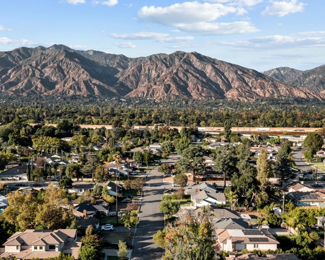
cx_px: 157
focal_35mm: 37
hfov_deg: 49.1
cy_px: 141
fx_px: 356
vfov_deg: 40.1
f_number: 7.1
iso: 100
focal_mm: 10.26
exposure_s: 1/100
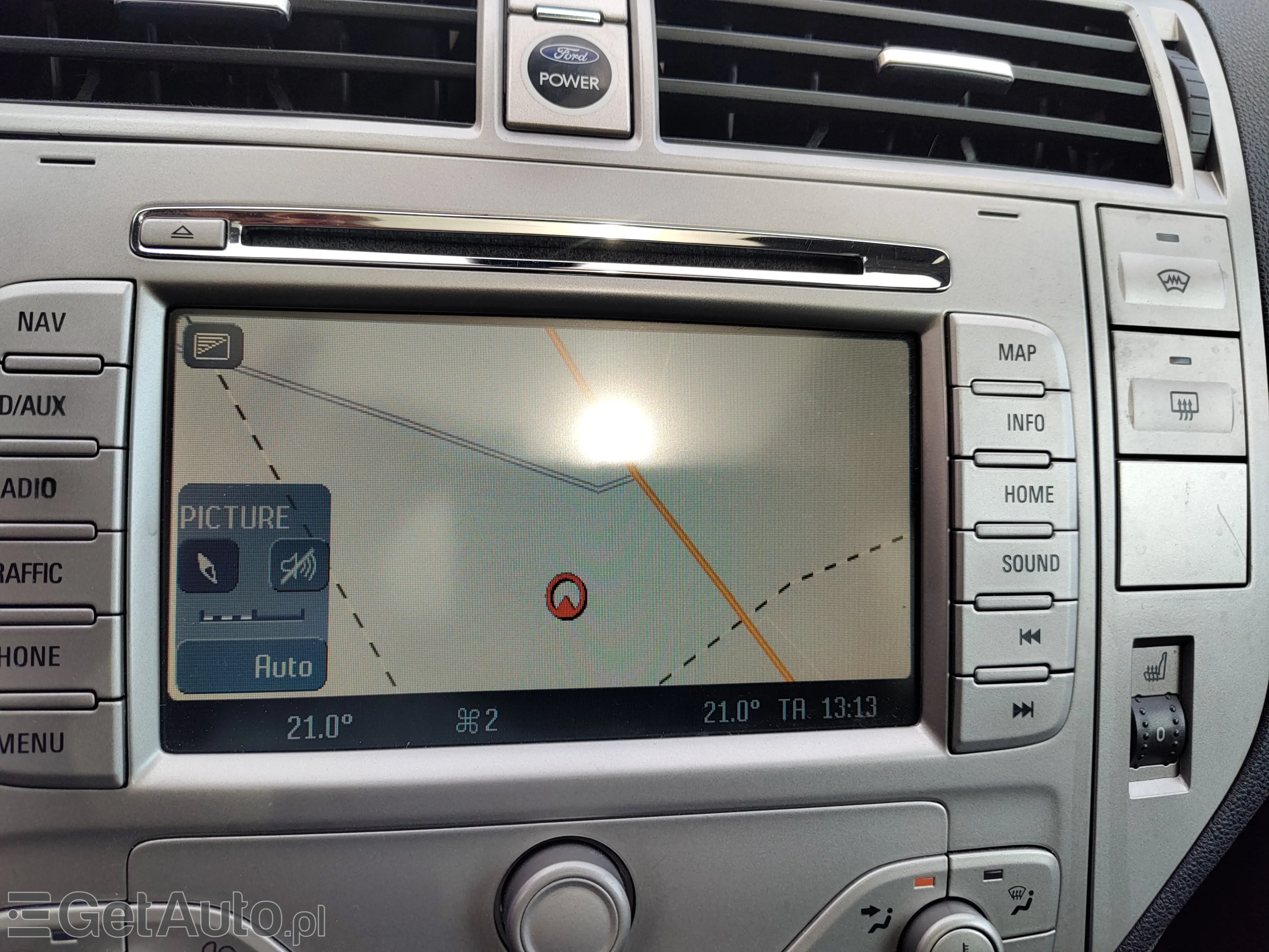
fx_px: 843
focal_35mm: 23
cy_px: 476
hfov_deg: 73.9
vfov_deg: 58.9
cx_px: 634
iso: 100
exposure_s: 1/214
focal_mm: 5.56
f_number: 1.8
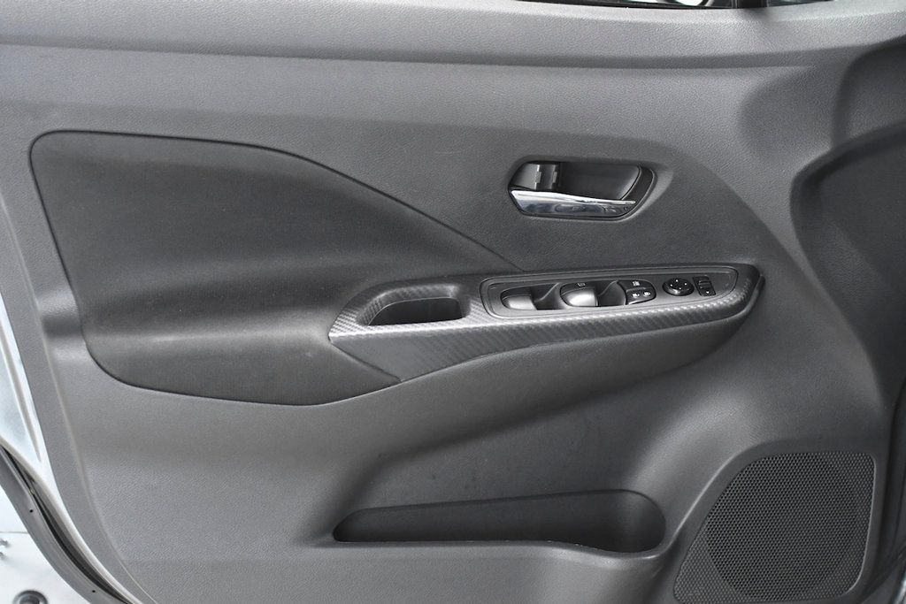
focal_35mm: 69
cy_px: 302
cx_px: 453
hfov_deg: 29.2
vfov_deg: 19.7
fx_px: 1737
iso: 2000
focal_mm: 46
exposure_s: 1/250
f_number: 3.5
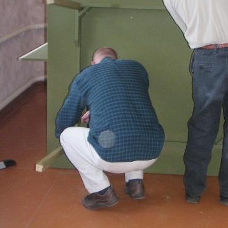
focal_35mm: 60
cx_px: 161
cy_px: 95
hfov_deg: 28.3
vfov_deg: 28.6
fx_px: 447
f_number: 2.8
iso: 160
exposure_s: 1/45
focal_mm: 6
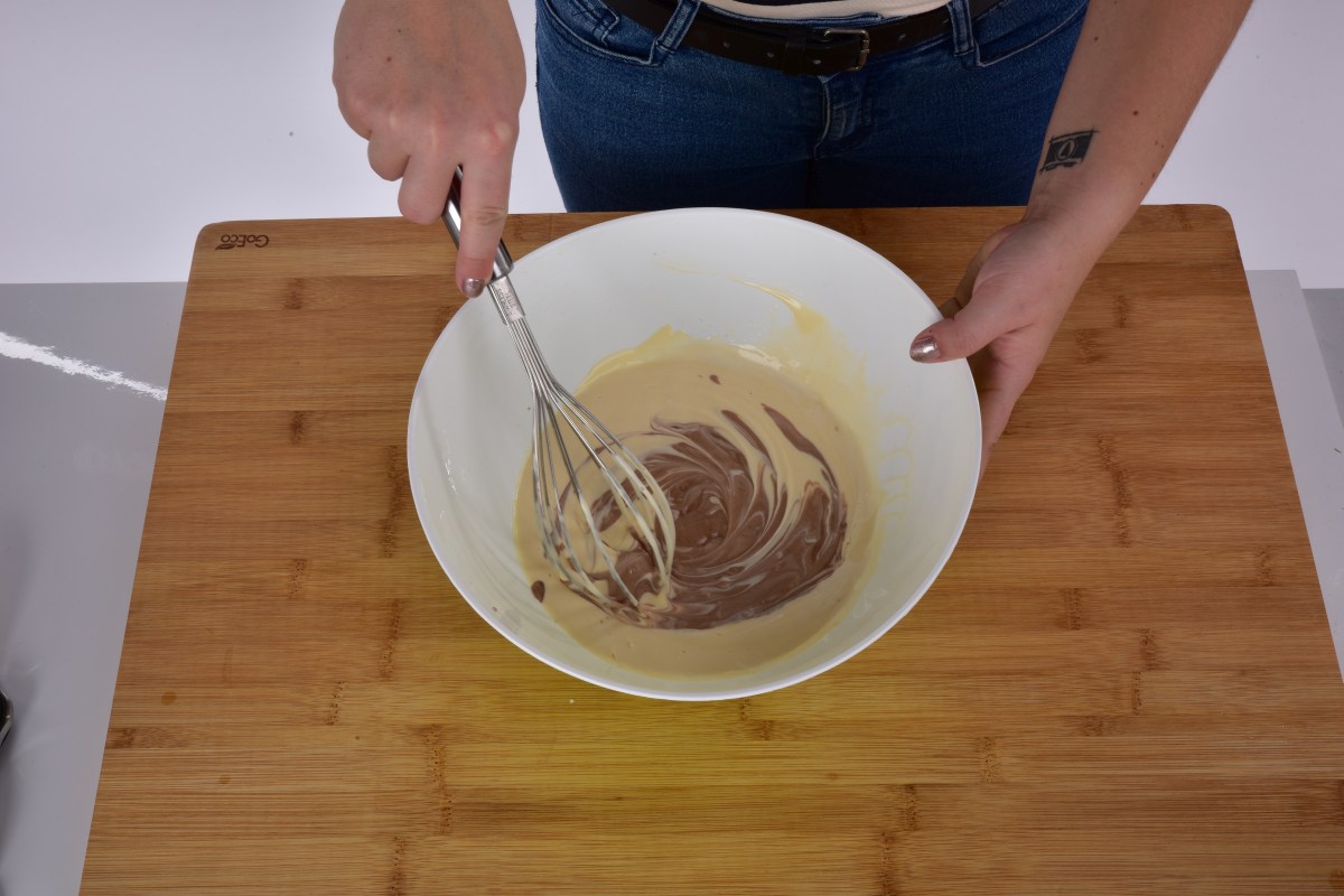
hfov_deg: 48.5
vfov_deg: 33.4
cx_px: 672
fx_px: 1493
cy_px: 448
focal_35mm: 40
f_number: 22
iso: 64
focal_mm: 40
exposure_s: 1/125
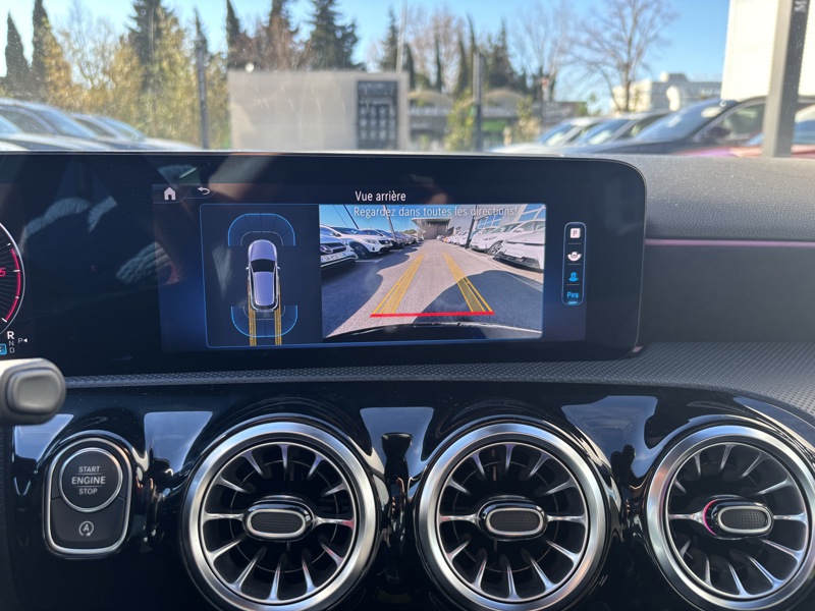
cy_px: 306
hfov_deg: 67.3
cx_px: 408
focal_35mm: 26
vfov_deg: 53.1
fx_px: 612
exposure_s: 1/153
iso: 40
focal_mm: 5.96
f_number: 1.6
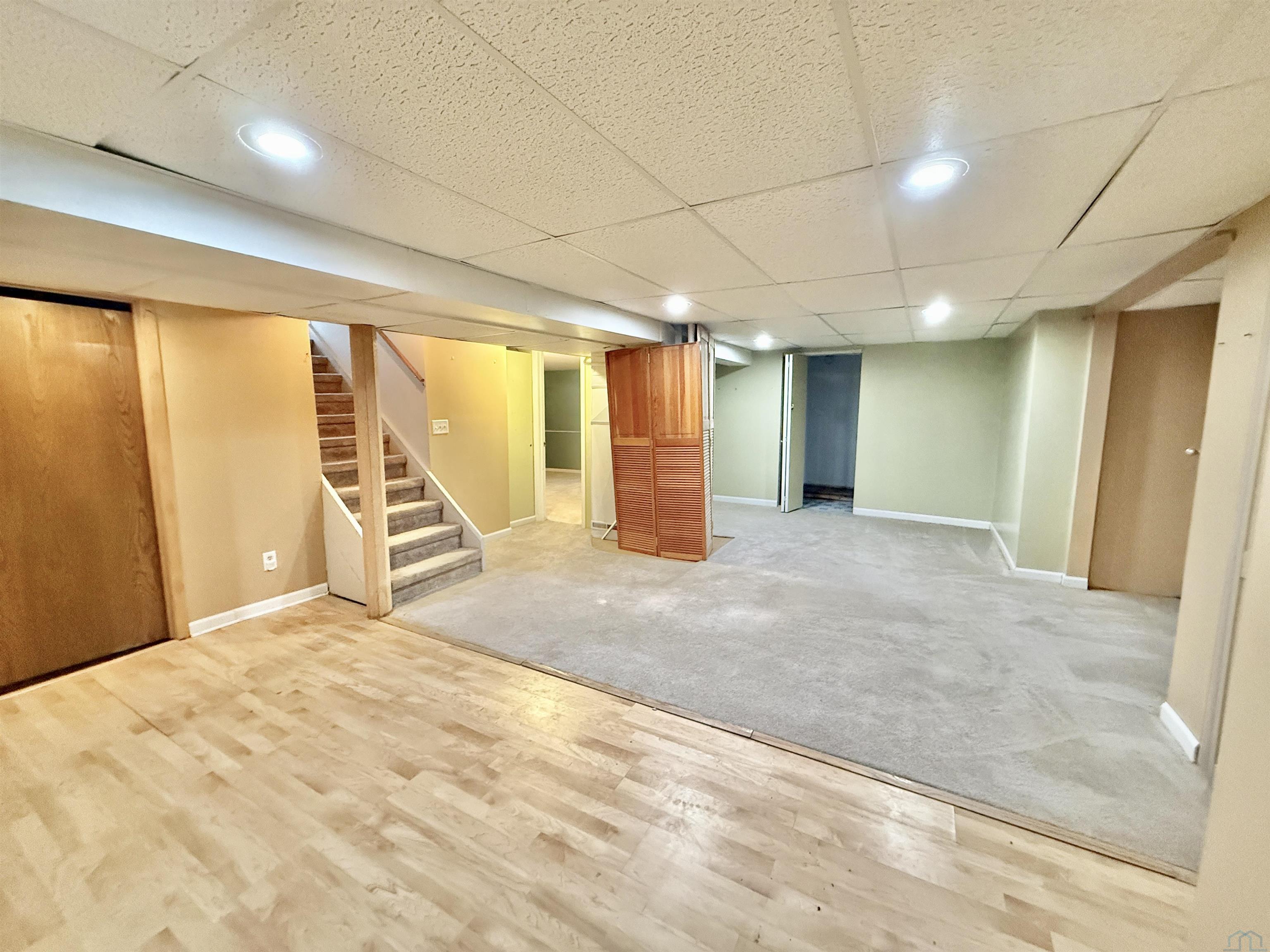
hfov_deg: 102.1
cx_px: 635
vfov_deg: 85.7
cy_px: 476
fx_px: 514
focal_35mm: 14
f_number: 2.2
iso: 800
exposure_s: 1/60
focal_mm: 2.22
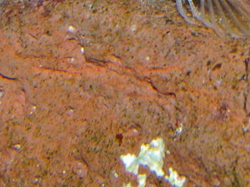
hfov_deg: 7.9
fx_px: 1813
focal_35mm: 251
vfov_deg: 5.9
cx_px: 160
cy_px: -31
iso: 400
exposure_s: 1/60
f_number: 16
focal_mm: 38
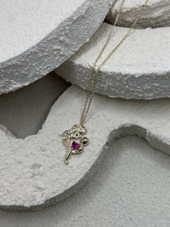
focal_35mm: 48
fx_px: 314
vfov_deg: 39.6
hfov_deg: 30.3
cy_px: 114
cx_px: 85
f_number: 1.78
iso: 80
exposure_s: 1/1453
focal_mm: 6.86
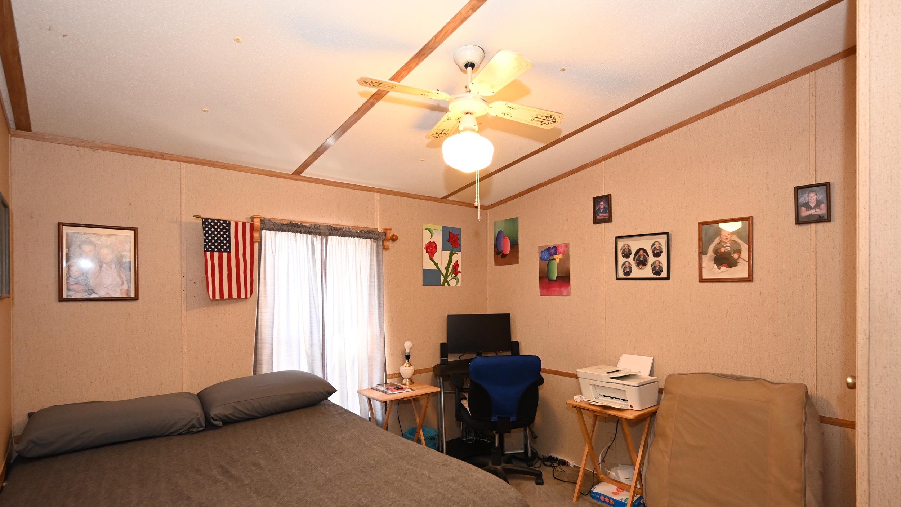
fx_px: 430
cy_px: 283
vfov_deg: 60.8
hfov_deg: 92.6
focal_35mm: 18
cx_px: 477
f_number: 4
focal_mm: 14
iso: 2000
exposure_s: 1/60
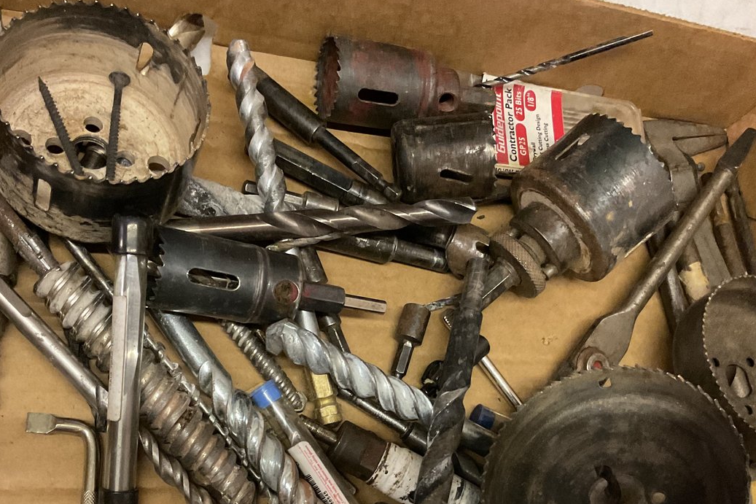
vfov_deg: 30.0
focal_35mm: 44
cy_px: 383
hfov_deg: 44.5
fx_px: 924
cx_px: 398
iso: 500
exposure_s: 1/30
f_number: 1.8
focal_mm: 3
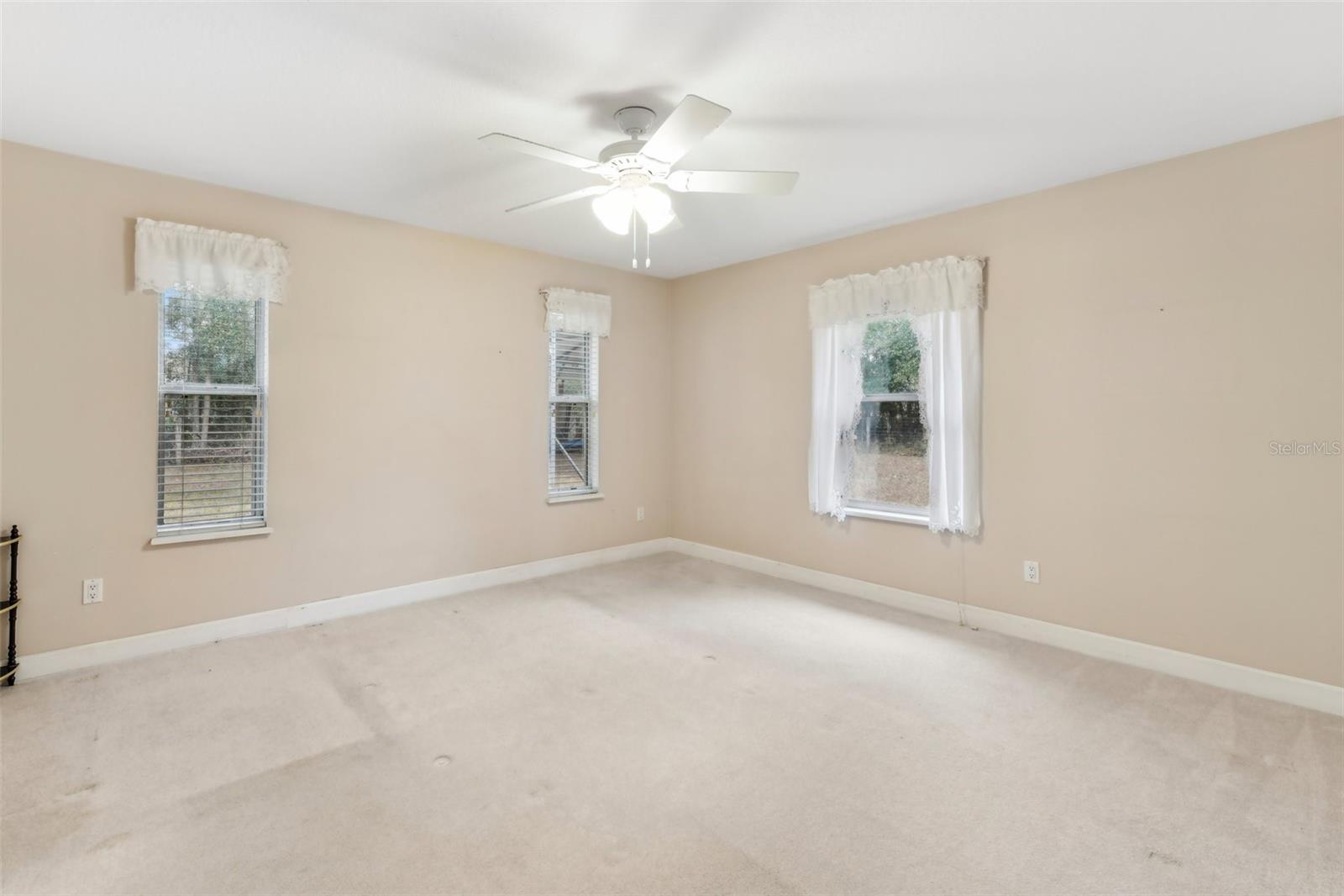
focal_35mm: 14
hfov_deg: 104.3
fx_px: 523
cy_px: 448
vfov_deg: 81.2
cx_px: 672
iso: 400
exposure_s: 1/13
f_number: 8
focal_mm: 14
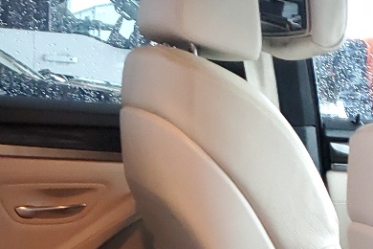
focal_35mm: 111
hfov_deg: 18.3
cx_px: 91
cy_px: 405
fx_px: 1150
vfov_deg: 11.7
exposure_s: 1/40
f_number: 1.5
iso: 330
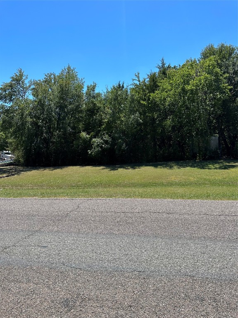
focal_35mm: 24
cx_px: 119
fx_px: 220
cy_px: 159
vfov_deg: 71.6
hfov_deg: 56.8
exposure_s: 1/3472
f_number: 1.78
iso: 80
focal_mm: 6.86
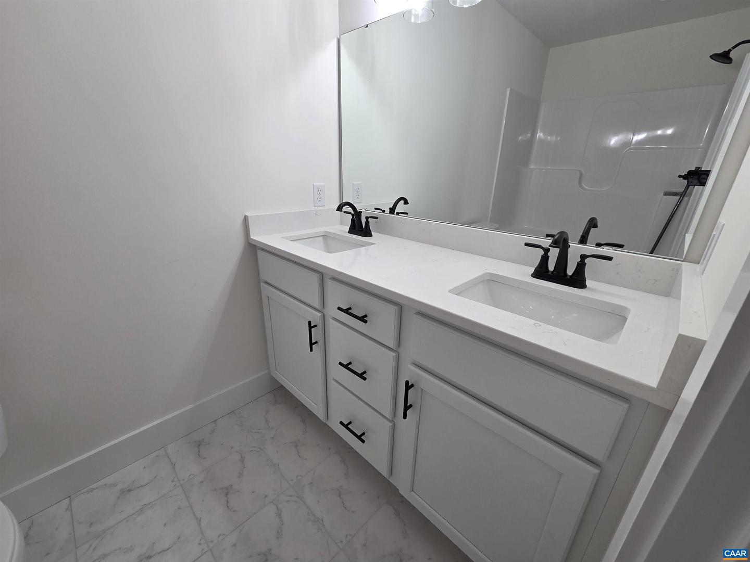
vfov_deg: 89.9
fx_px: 282
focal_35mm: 13
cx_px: 375
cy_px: 281
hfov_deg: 106.2
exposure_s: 1/120
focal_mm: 2.2
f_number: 2.2
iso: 125
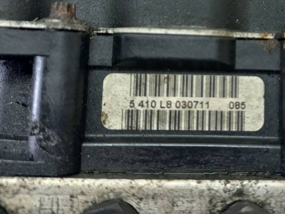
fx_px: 395
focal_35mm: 48
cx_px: 224
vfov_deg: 29.5
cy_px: 37
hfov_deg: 38.3
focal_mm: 4.6
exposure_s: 1/50
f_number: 1.8
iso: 80
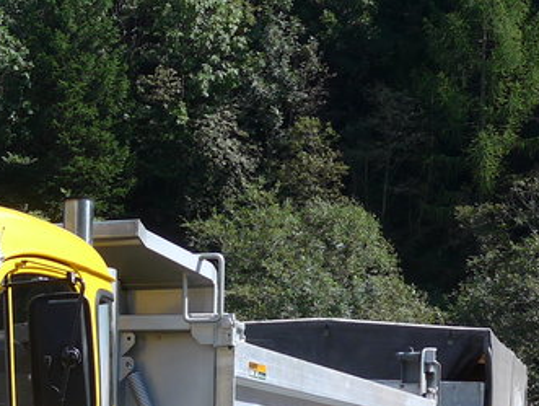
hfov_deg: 17.7
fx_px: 1637
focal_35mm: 105
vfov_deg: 13.6
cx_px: -138
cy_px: 512
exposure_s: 1/800
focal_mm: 6
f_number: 2.8
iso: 80
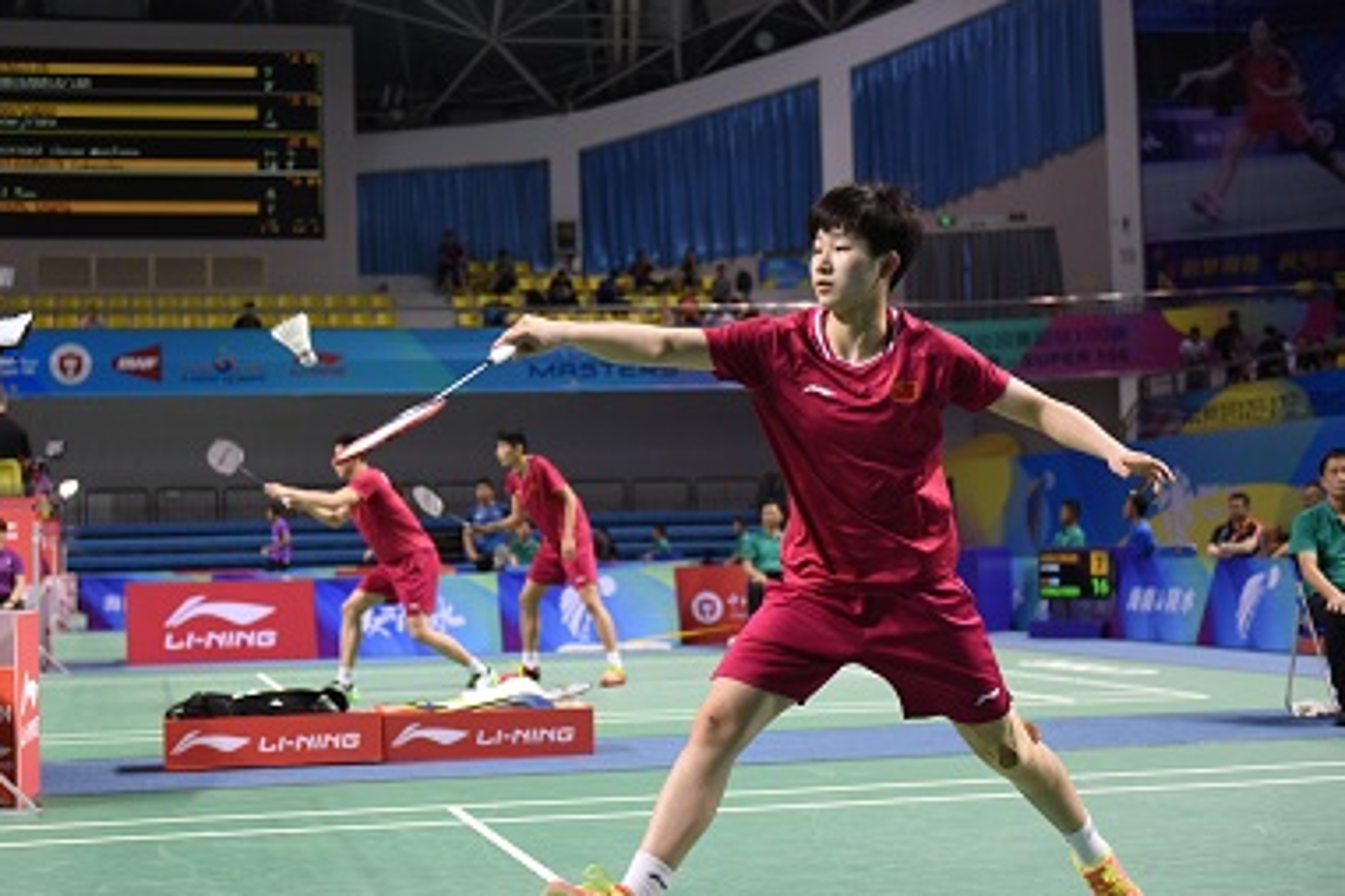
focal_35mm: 59
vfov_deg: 23.0
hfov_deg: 33.9
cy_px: 434
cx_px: 558
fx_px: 2204
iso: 1250
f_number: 3.2
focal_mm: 50
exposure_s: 1/500
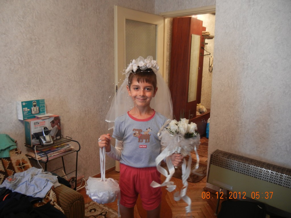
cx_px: 146
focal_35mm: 30
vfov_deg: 46.8
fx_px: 252
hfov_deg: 60.0
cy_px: 109
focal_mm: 5.4
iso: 200
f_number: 3.5
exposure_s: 1/6.3
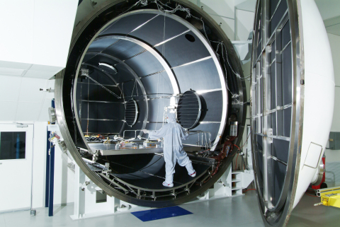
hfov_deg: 61.9
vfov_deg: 43.7
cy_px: 114
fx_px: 284
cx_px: 170
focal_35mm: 30
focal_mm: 20
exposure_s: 1/125
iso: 100
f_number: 16
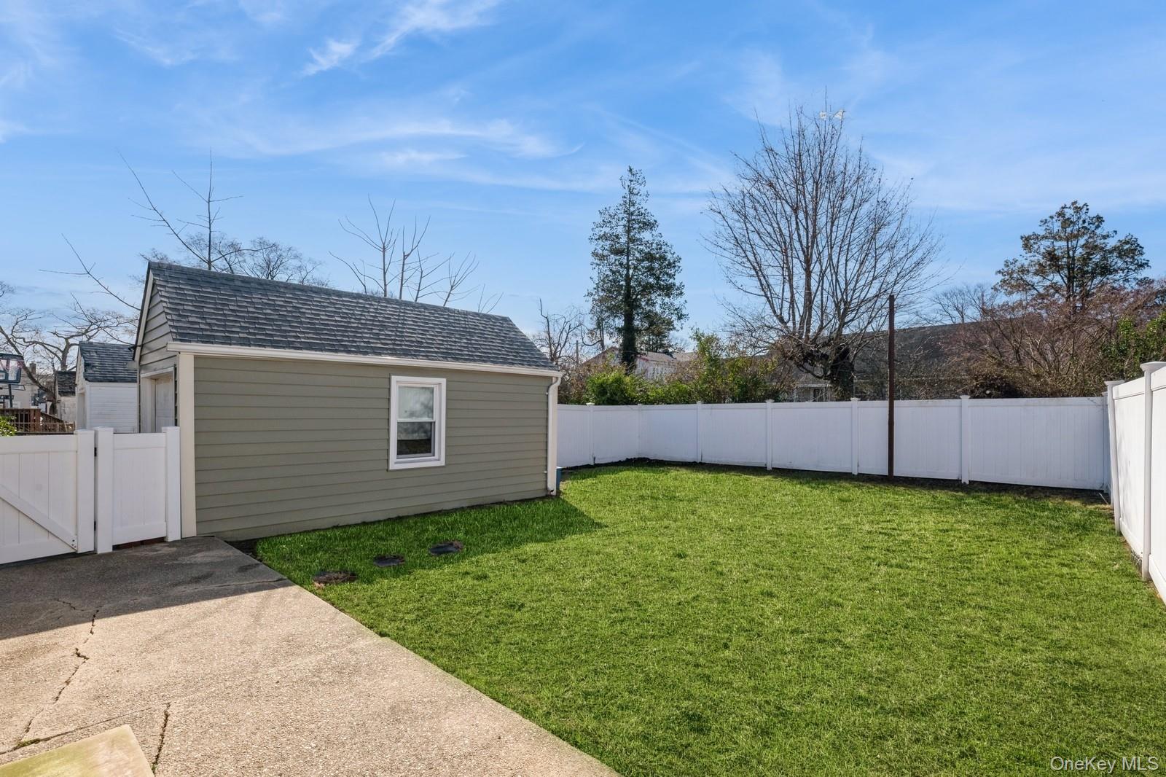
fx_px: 534
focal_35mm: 16
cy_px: 388
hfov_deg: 95.0
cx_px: 583
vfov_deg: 72.0
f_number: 11
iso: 400
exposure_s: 1/640
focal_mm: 16.5
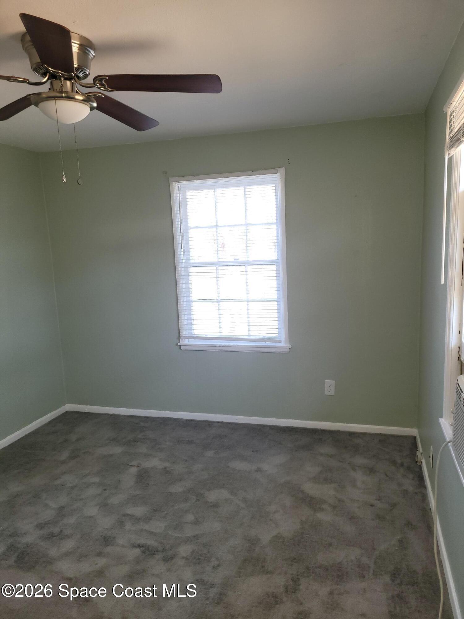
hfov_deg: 53.1
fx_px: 465
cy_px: 310
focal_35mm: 26
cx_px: 232
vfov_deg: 67.3
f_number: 1.8
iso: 80
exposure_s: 1/60
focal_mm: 5.4
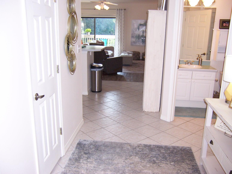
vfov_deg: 42.9
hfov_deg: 55.4
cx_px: 116
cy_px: 87
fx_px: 221
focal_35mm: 33
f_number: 2.8
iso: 140
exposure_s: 1/60
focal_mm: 5.5
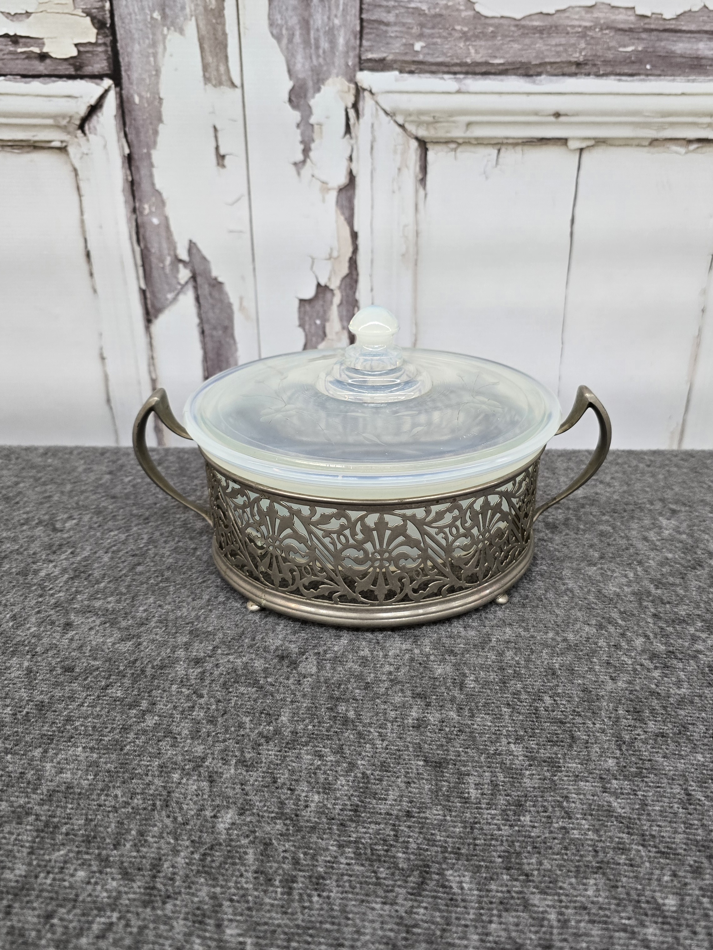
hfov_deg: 58.9
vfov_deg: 73.9
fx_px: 632
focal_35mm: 23
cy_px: 475
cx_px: 356
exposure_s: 1/120
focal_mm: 6.3
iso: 160
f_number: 1.7
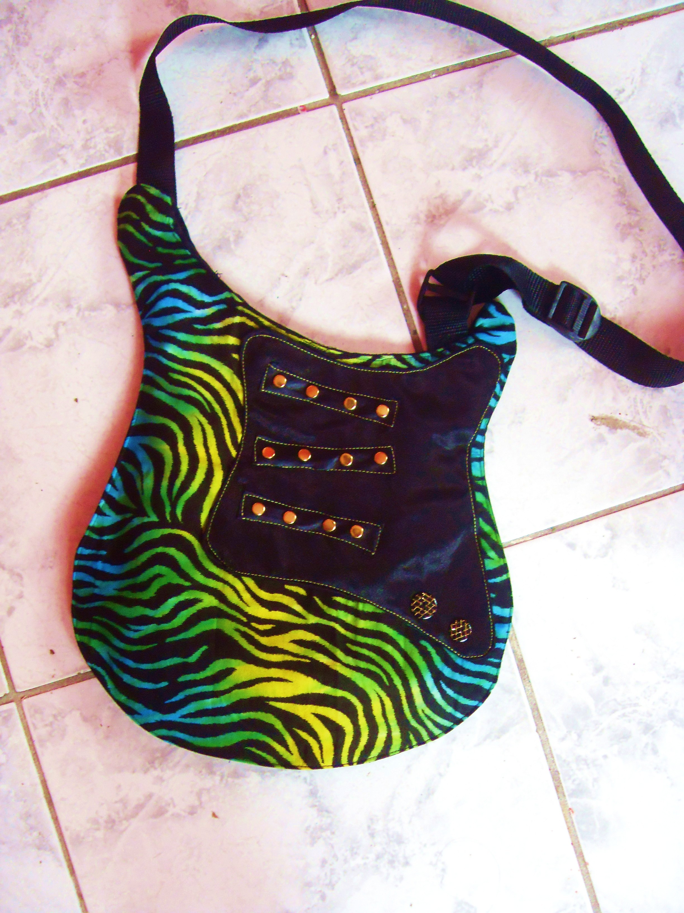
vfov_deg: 50.1
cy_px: 456
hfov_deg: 38.7
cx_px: 342
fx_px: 975
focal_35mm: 37
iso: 200
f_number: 2.8
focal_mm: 6.3
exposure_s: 1/45
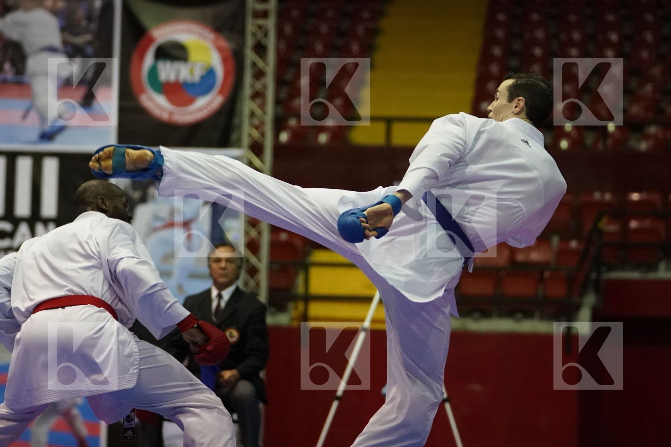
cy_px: 224
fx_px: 3131
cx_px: 336
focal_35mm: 168
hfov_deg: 12.2
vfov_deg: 8.2
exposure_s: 1/800
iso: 6400
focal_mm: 112
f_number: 2.8
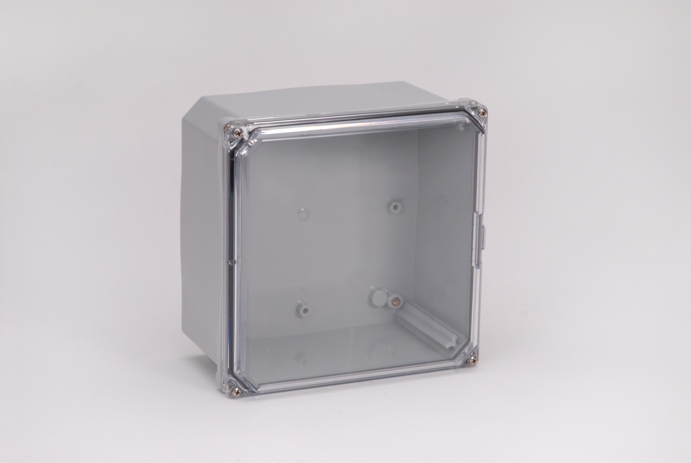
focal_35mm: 128
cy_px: 232
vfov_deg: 10.8
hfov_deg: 16.1
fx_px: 2450
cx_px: 346
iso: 200
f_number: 11
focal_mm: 85
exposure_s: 1/125
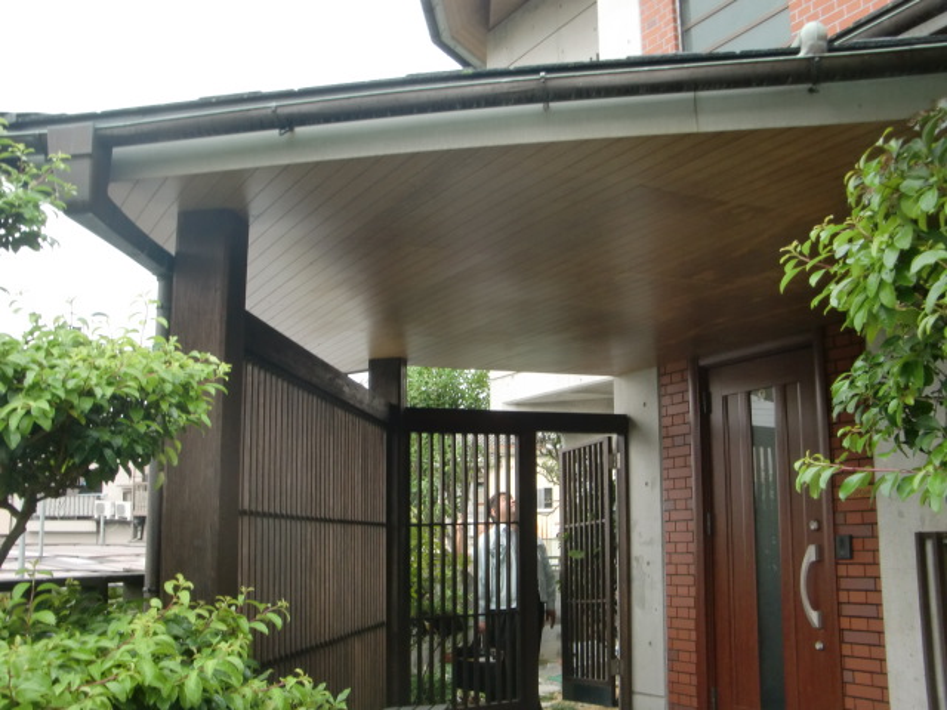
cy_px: 355
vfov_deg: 37.7
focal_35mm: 38
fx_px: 1040
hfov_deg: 49.0
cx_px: 474
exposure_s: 1/60
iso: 80
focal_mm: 6.66
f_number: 3.9
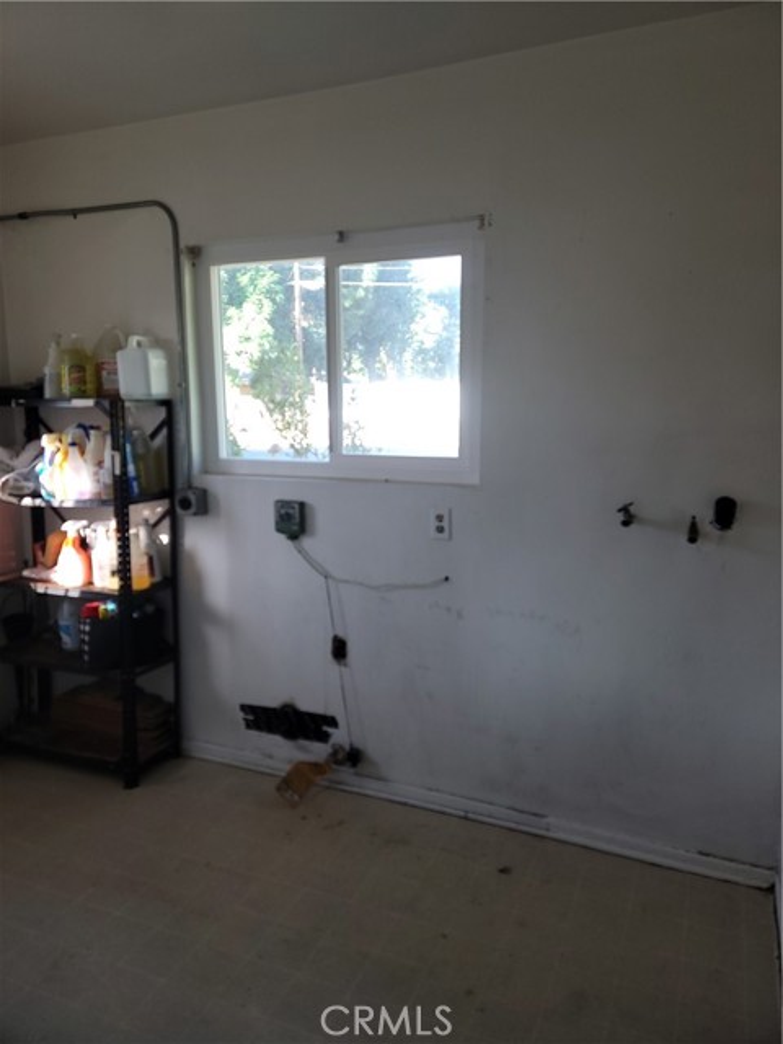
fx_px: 754
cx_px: 392
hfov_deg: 54.9
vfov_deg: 69.4
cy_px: 522
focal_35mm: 25
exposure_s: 1/60
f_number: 1.8
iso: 80
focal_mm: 7
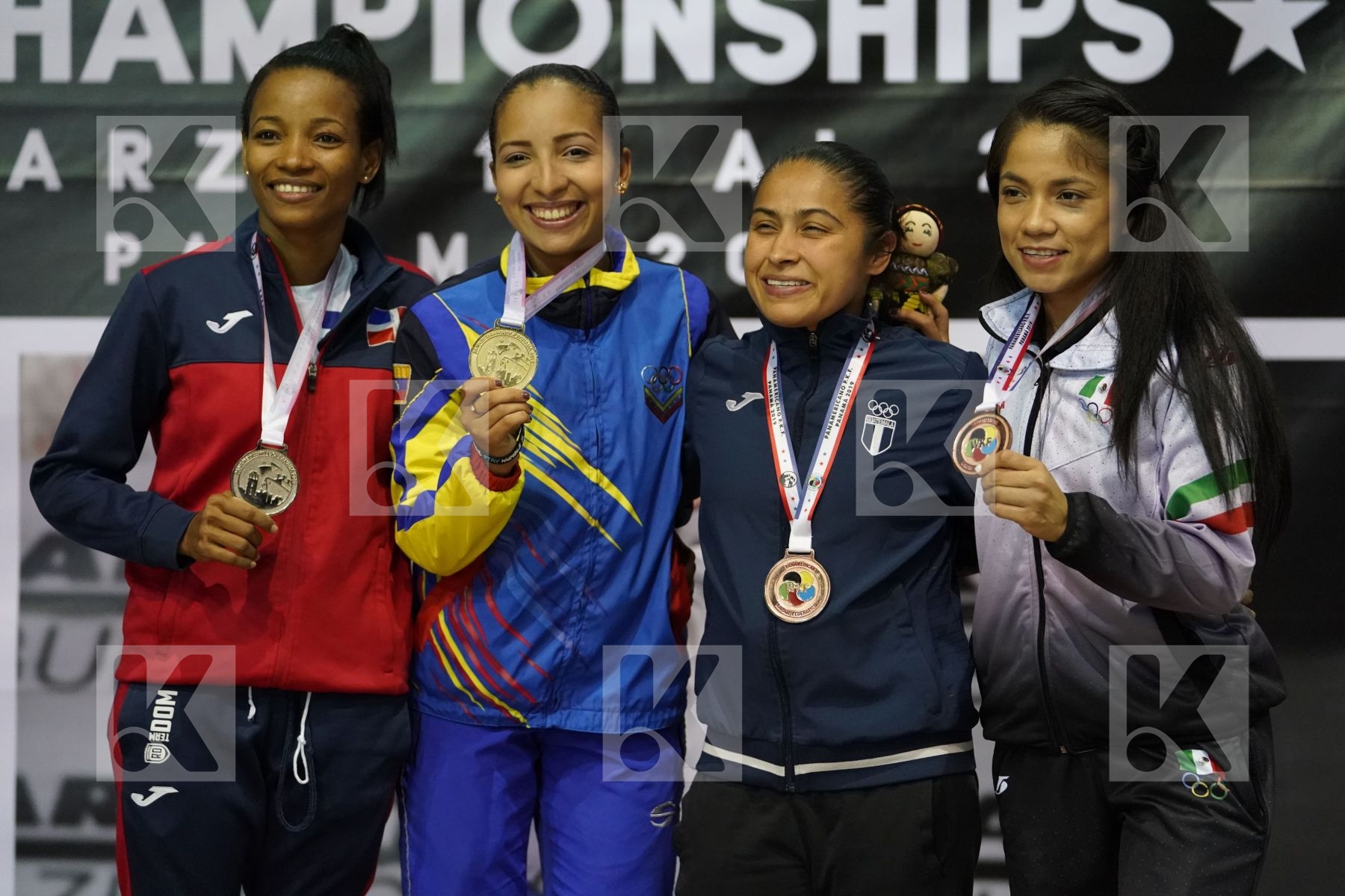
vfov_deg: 10.9
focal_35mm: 126
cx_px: 672
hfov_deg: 16.3
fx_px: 4707
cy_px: 448
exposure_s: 1/250
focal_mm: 126
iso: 6400
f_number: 3.2
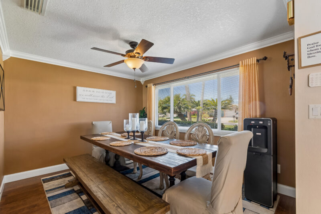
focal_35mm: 15
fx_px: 134
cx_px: 160
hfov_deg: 100.4
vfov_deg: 77.3
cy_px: 107
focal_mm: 10
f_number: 7.1
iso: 100
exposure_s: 1/20
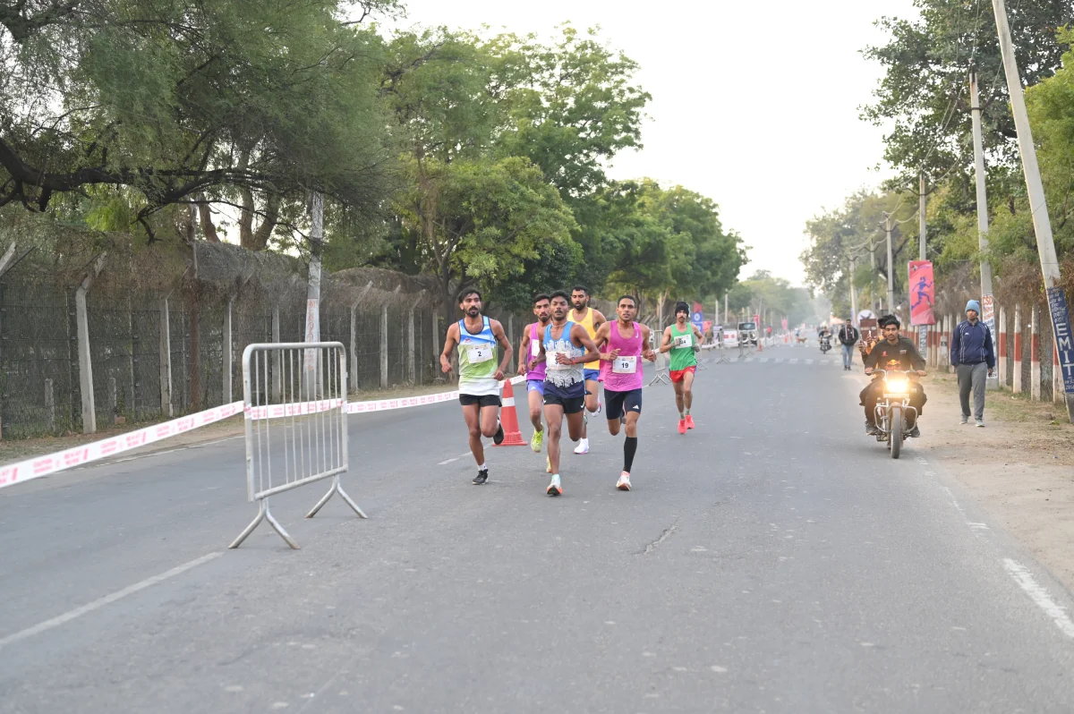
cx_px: 537
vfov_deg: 26.9
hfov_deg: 39.6
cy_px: 357
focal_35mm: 50
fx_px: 1490
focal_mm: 50
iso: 1600
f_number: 2.8
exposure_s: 1/500
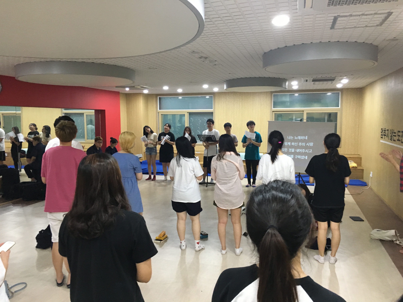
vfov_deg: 48.2
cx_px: 202
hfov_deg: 61.7
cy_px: 151
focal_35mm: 29
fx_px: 338
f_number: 2.2
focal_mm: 4.15
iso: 160
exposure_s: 1/30
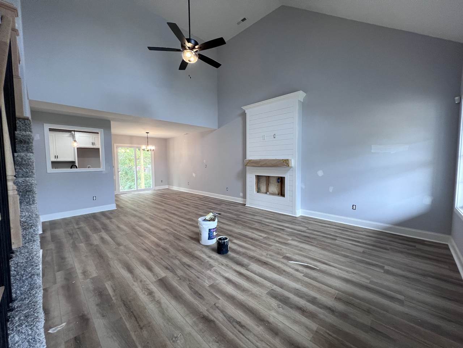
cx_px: 232
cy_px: 174
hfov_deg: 106.2
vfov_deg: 89.9
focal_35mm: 13
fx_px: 174
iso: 125
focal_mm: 1.57
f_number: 1.8
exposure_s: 1/120
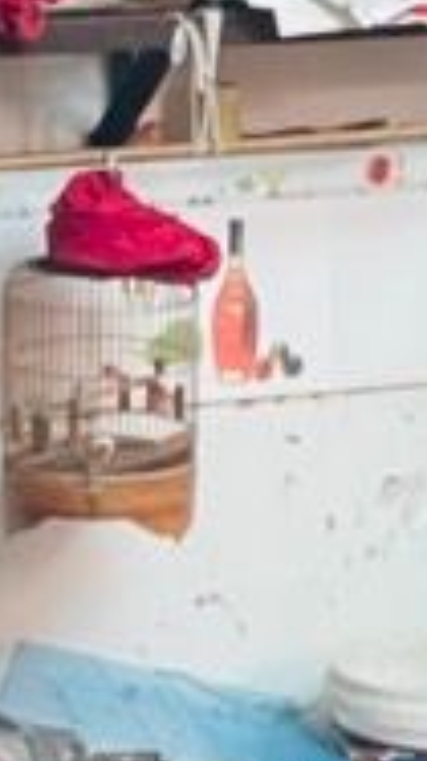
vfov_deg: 15.6
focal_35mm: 137
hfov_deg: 8.8
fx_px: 2761
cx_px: 89
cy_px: 236
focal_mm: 2.71
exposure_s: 1/60
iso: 200
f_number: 2.2
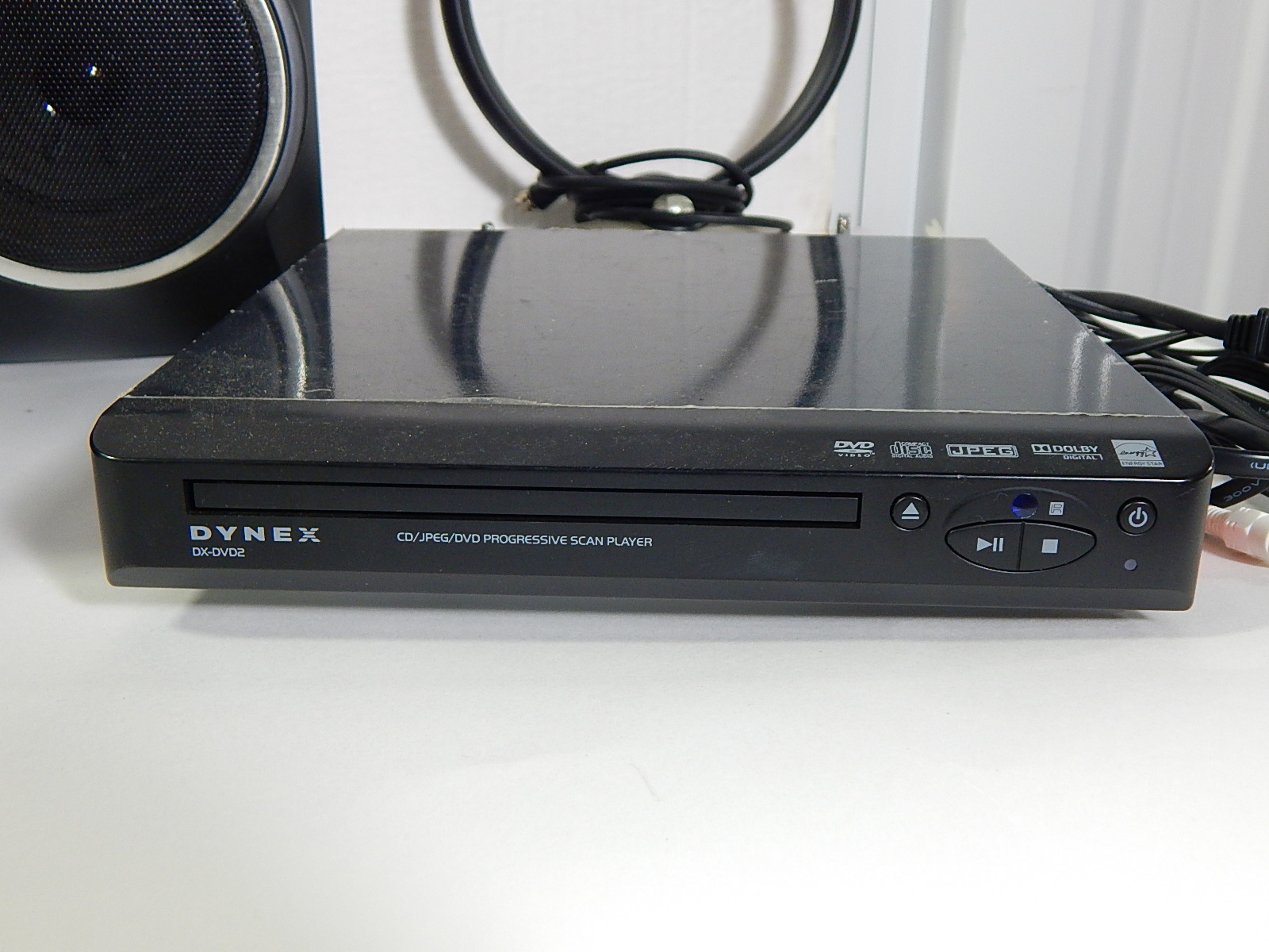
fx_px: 1393
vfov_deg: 37.7
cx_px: 634
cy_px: 476
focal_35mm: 38
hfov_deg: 49.0
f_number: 3.4
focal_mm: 6.8
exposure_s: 1/30
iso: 280
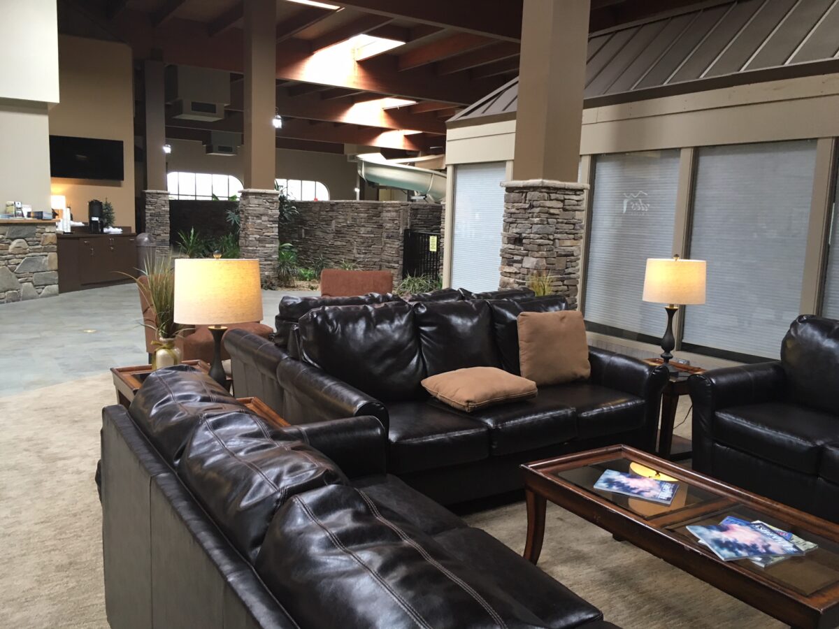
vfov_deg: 48.2
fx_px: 703
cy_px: 314
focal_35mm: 29
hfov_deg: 61.7
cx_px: 420
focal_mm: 4.15
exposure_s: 1/30
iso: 100
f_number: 2.2
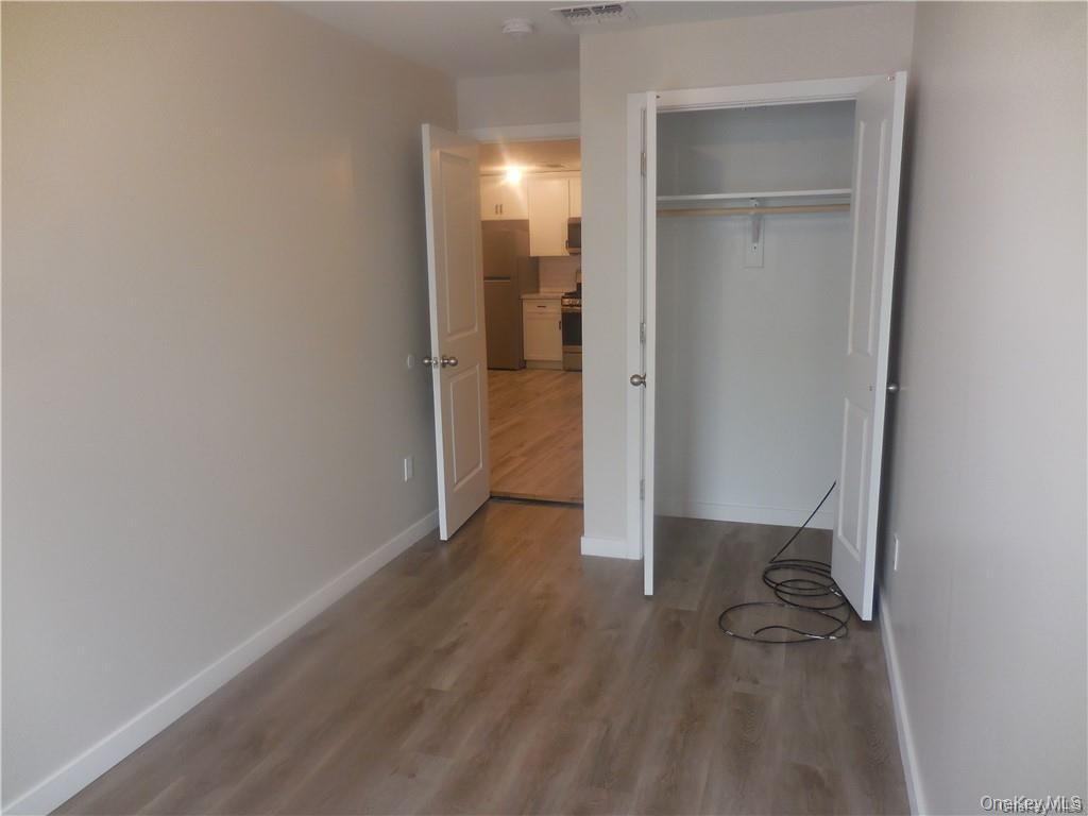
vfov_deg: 54.9
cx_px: 544
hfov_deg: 69.4
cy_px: 408
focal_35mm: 25
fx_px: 786
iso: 180
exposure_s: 1/30
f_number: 3.3
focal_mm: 4.5
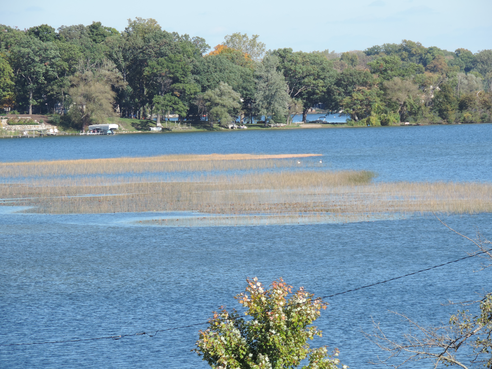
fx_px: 4264
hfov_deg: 6.6
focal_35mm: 300
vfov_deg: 5.0
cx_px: 246
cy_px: 184
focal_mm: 53.5
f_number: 4.8
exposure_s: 1/320
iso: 80
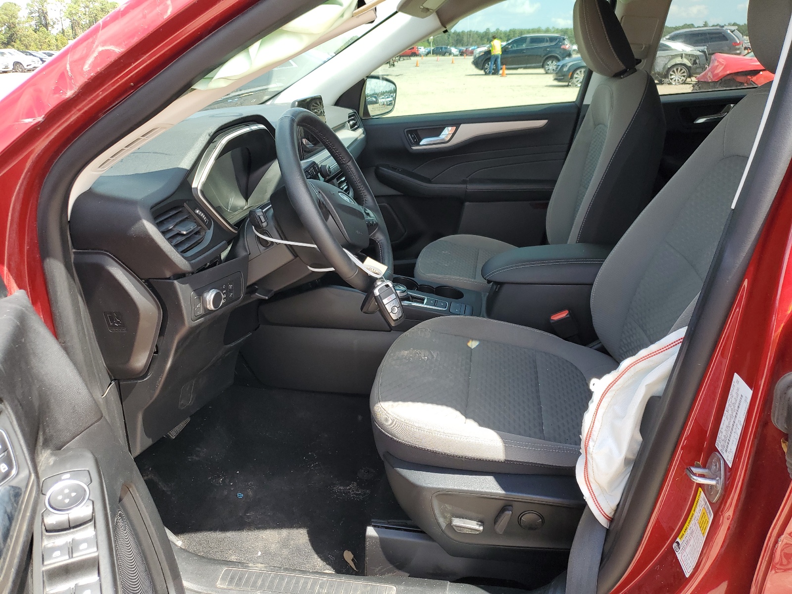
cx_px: 396
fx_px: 595
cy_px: 297
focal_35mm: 26
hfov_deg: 67.3
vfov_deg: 53.1
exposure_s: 1/476
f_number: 1.5
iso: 50
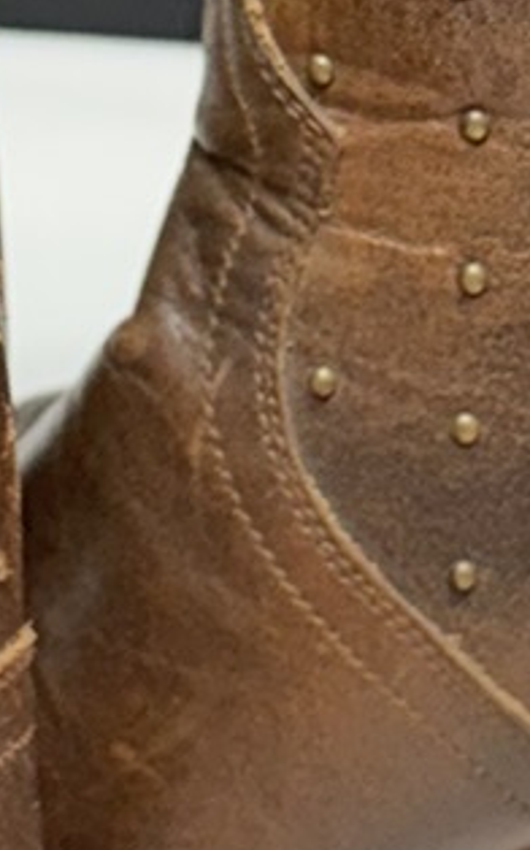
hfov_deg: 7.9
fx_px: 3840
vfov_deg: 12.6
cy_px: 455
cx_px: 233
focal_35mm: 166
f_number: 1.78
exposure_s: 1/120
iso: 160
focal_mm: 6.76
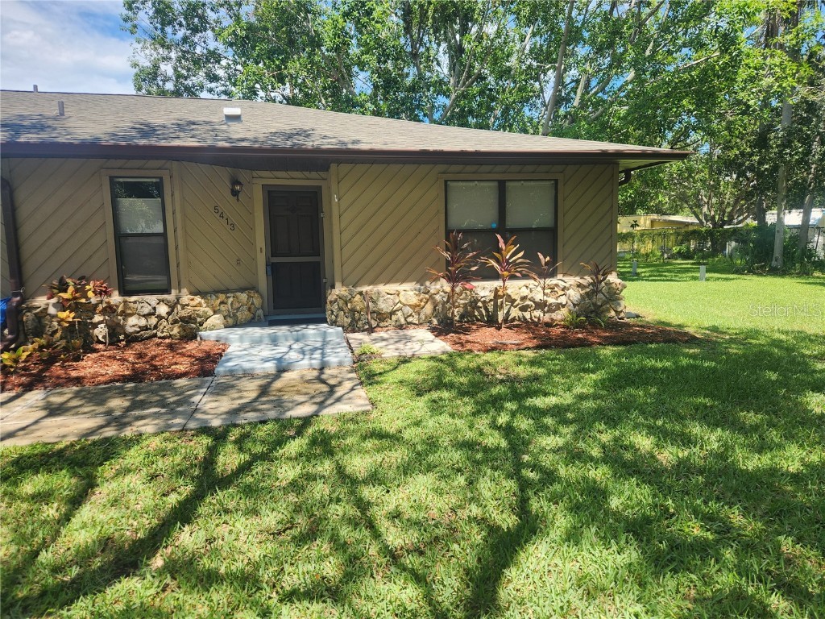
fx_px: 548
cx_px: 412
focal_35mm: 23
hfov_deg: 73.9
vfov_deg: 58.9
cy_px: 310
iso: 20
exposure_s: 1/614
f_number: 1.8
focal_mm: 5.4
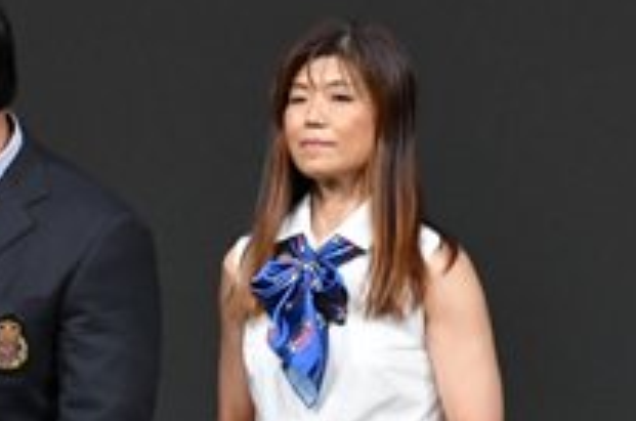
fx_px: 16868
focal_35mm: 957
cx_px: -429
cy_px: 587
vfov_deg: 1.4
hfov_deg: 2.2
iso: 3200
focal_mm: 170
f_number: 5.6
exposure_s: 1/400
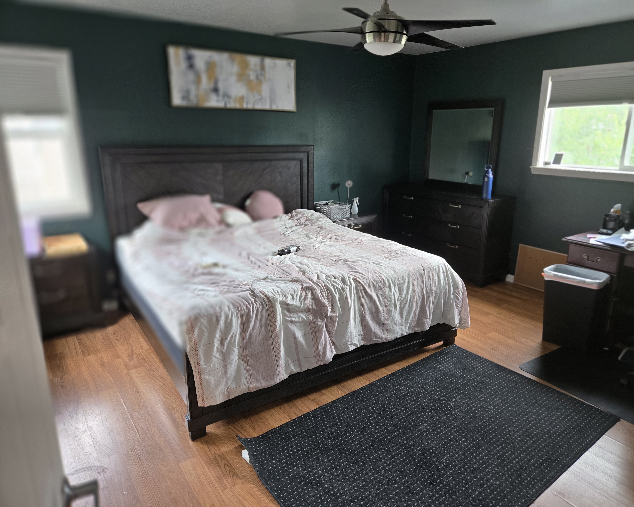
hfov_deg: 70.2
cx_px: 338
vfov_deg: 58.8
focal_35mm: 24
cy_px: 254
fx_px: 450
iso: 250
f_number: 1.8
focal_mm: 5.4
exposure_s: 1/120
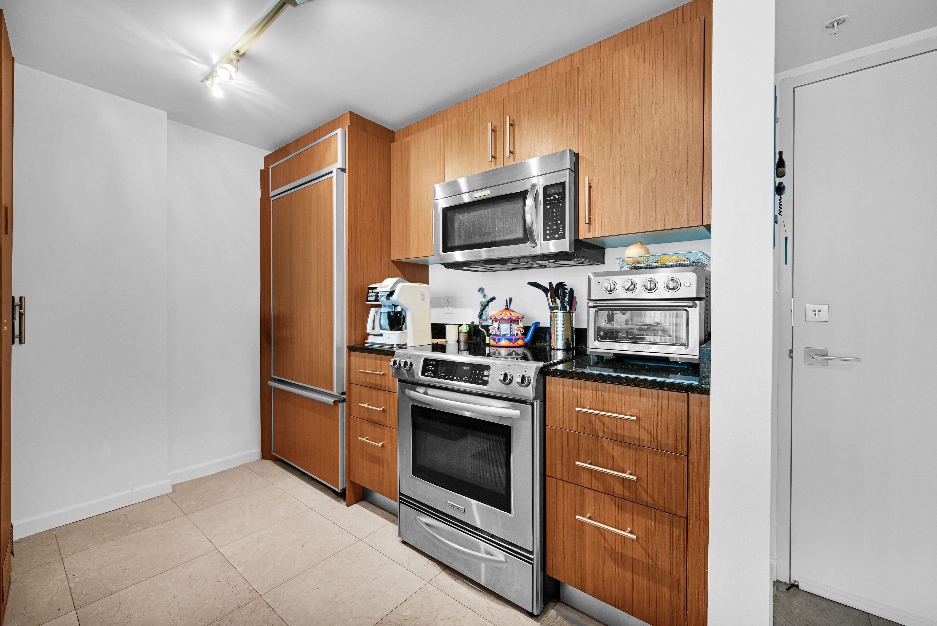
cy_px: 313
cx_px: 468
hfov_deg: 104.2
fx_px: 365
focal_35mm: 14
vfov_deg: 81.3
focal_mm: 14
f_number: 4
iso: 200
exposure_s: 1/15
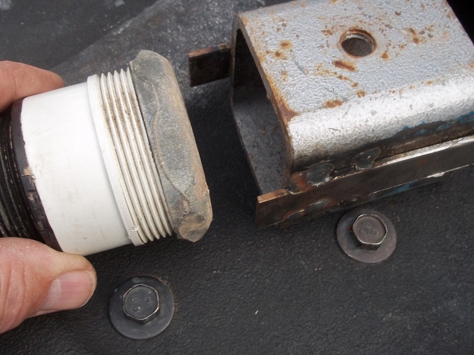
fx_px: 493
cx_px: 237
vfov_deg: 39.7
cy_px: 178
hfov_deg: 51.4
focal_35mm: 36
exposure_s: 1/80
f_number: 3.1
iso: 80
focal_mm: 6.5
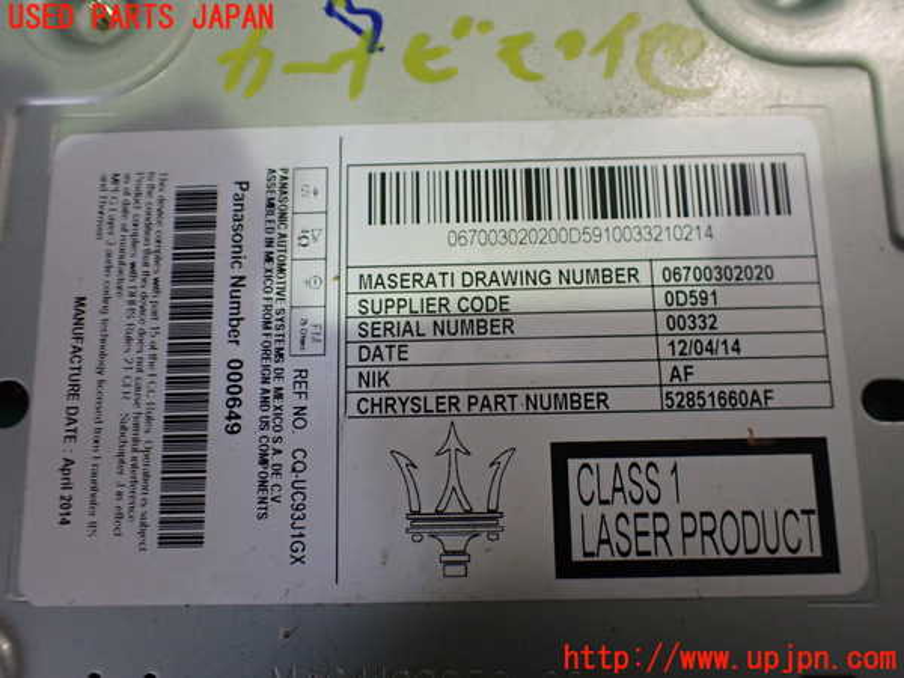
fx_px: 783
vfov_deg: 46.8
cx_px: 452
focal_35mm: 30
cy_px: 339
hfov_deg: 60.0
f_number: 2.3
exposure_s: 1/125
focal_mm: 5.4
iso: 500
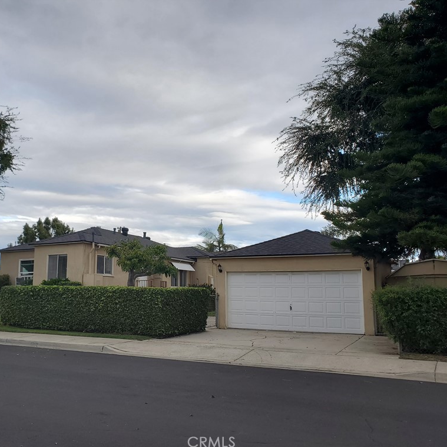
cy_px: 224
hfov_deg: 52.2
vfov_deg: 52.5
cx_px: 181
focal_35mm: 31
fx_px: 453
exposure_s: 1/492
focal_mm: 4.3
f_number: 2.4
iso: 50
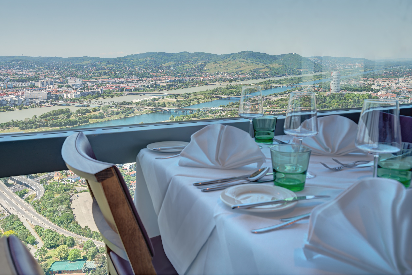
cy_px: 138
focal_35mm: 35
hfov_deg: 54.4
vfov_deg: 37.9
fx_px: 401
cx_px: 206
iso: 100
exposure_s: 1/60
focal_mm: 35
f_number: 11
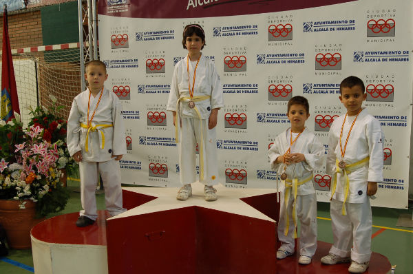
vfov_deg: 31.8
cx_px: 206
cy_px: 137
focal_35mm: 42
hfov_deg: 46.5
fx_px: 481
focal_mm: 28
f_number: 3.5
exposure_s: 1/50
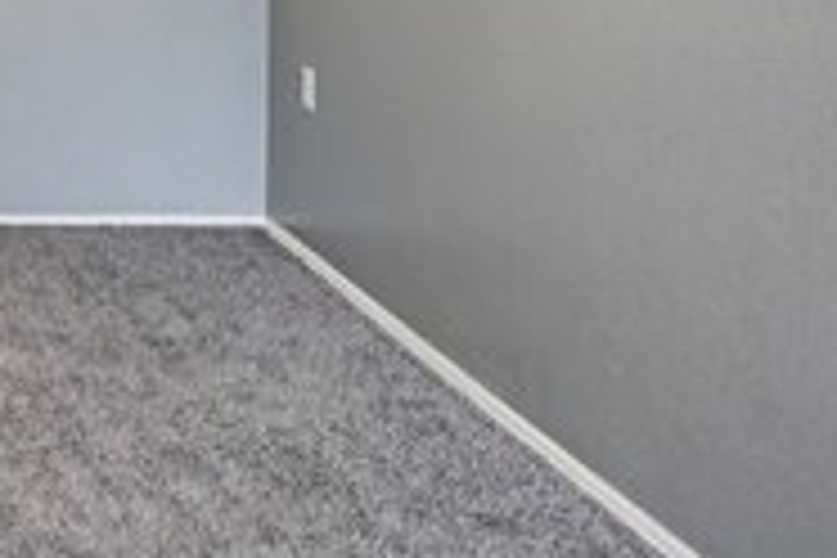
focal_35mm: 55
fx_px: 1279
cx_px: -225
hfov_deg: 29.7
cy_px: -169
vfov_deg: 22.1
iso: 1400
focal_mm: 16
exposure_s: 1/15
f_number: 8
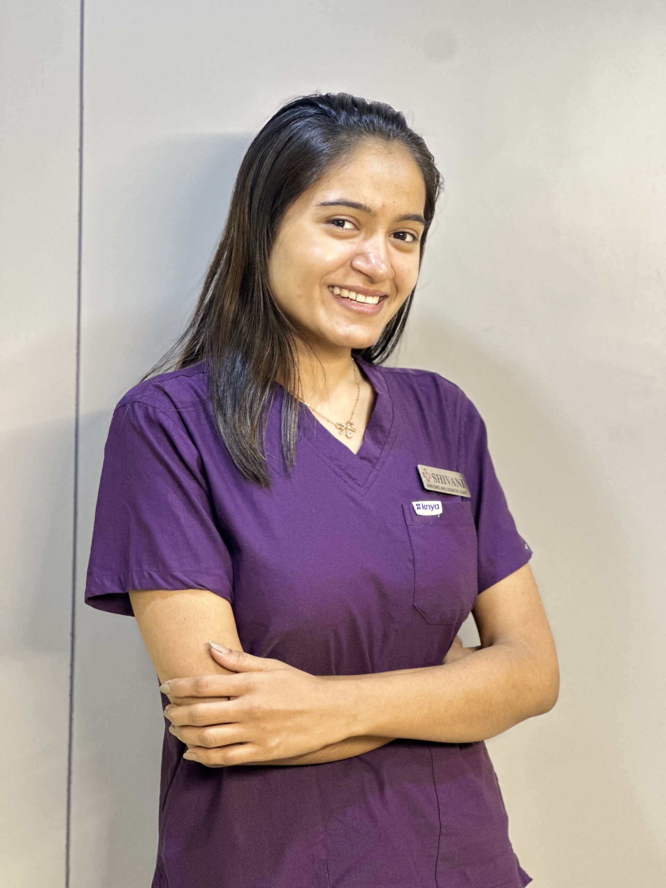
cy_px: 444
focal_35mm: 77
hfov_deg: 19.1
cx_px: 333
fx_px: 1975
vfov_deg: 25.3
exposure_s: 1/25
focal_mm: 9
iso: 320
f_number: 2.8
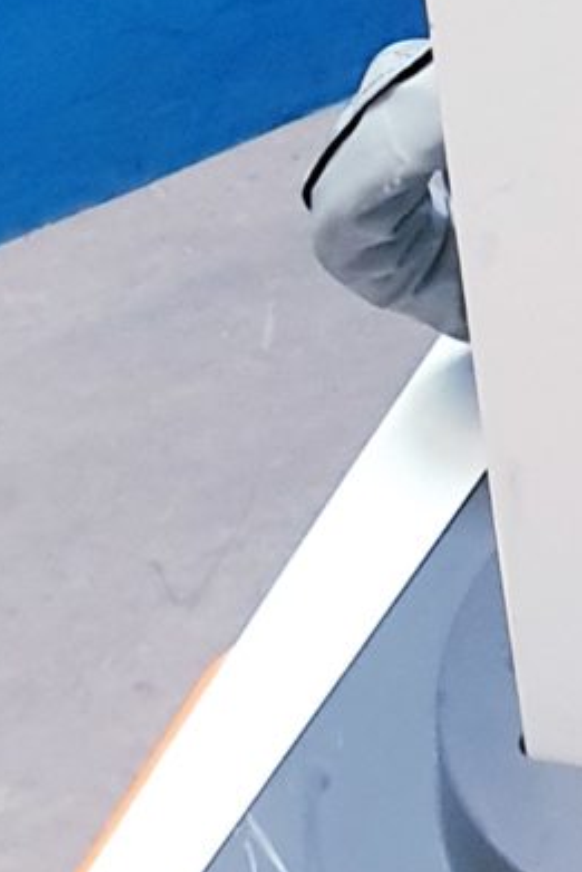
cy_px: -785
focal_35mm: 177
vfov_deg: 10.8
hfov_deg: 7.3
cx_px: 1414
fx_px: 4288
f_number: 2.4
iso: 400
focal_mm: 4.3
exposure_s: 1/50
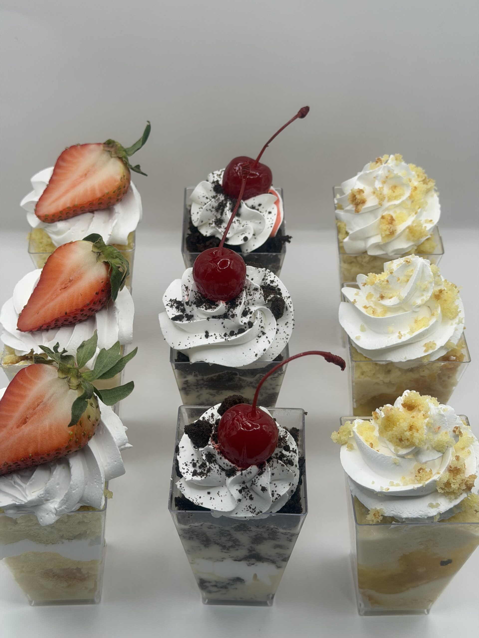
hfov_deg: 30.3
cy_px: 319
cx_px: 240
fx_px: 886
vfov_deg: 39.7
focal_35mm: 48
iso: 64
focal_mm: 6.76
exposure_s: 1/289
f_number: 1.78
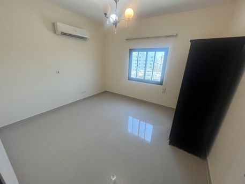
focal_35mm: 13
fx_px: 92
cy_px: 92
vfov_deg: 89.9
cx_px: 122
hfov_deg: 106.2
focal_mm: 1.57
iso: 125
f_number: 1.8
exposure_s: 1/100
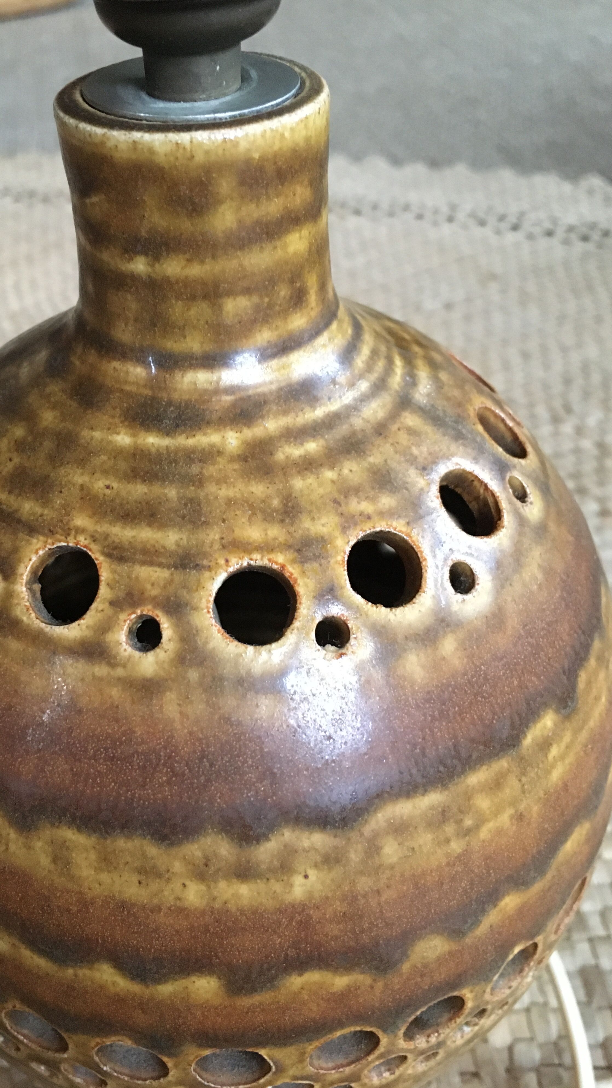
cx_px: 204
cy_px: 542
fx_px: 923
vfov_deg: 61.0
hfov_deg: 36.3
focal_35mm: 32
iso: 250
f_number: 2.2
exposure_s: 1/17
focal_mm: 4.15
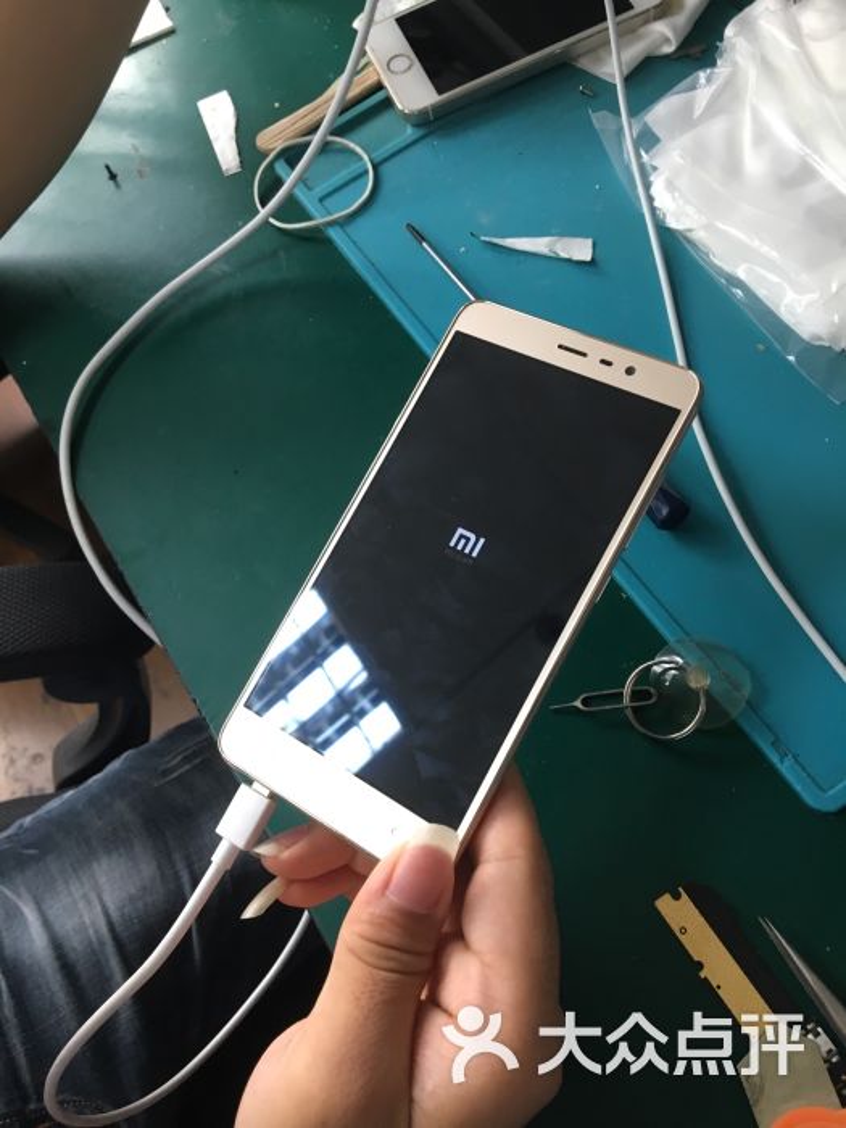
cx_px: 423
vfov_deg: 61.7
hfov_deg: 48.2
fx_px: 945
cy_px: 564
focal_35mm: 29
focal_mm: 4.15
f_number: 2.2
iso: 100
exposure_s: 1/33
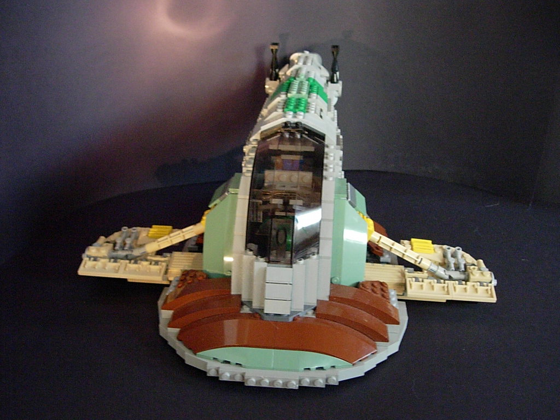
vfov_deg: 37.7
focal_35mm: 38
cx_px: 280
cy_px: 210
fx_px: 615
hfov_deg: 49.0
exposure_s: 1/25.3
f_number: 2.8
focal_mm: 7.8
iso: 400
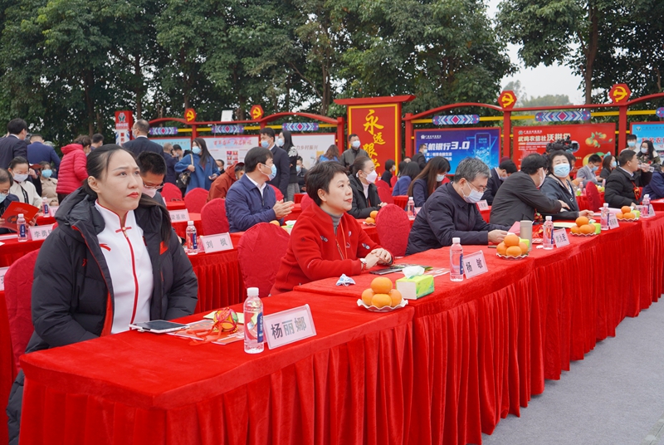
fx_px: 610
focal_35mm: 33
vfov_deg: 40.1
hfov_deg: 57.2
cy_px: 222
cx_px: 332
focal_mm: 33
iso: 400
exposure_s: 1/160
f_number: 4
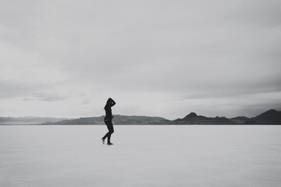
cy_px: 94
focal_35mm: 35
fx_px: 273
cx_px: 140
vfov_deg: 37.9
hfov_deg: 54.4
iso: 100
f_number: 3.2
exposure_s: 1/800
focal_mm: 35
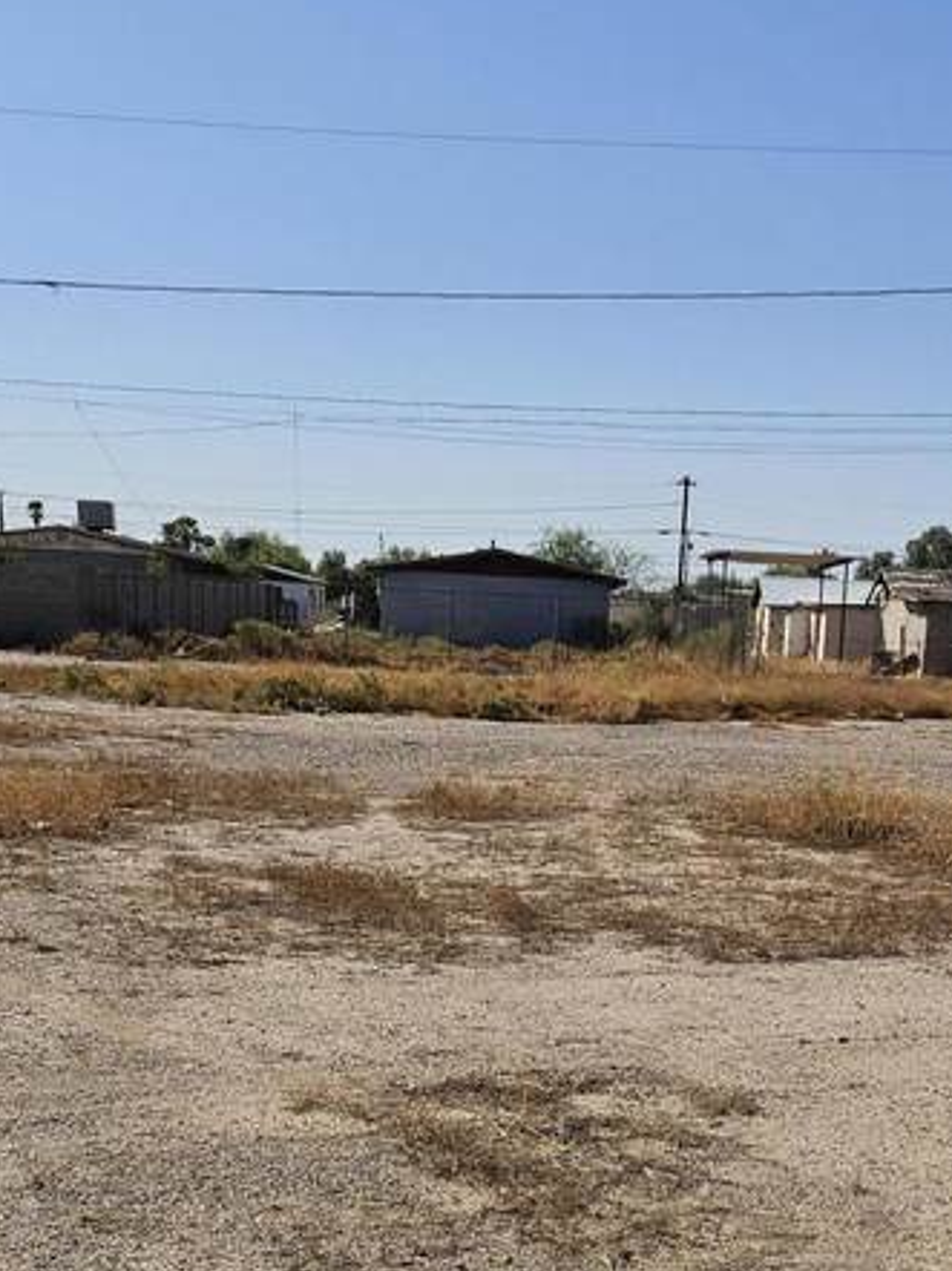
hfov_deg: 29.0
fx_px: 1835
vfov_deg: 35.7
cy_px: 1162
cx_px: 558
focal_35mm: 50
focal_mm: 5.4
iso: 25
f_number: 1.8
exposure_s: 1/3238
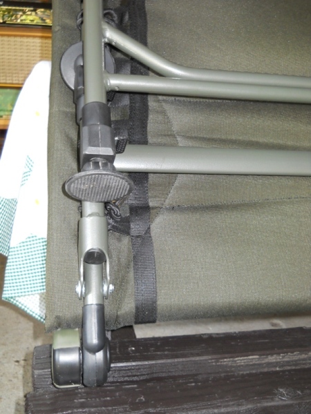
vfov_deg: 45.8
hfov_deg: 35.1
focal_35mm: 41
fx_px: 491
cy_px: 207
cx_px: 156
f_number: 3.1
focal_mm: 6.72
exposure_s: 1/30
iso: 200
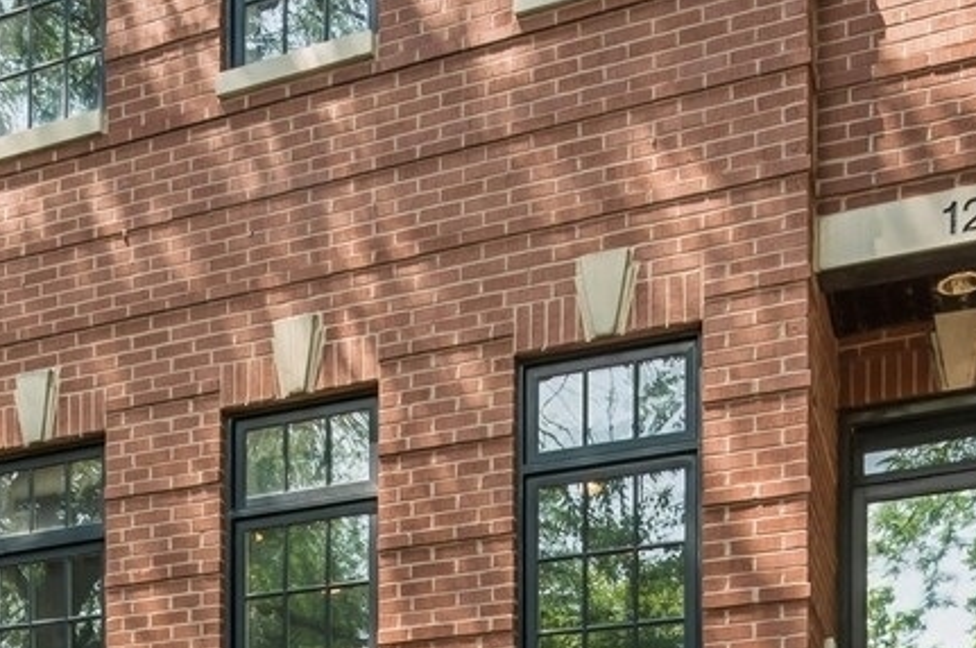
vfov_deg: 21.8
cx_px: 358
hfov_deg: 38.0
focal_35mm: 52
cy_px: 963
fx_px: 1408
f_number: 11
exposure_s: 1/15
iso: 100
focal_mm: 14
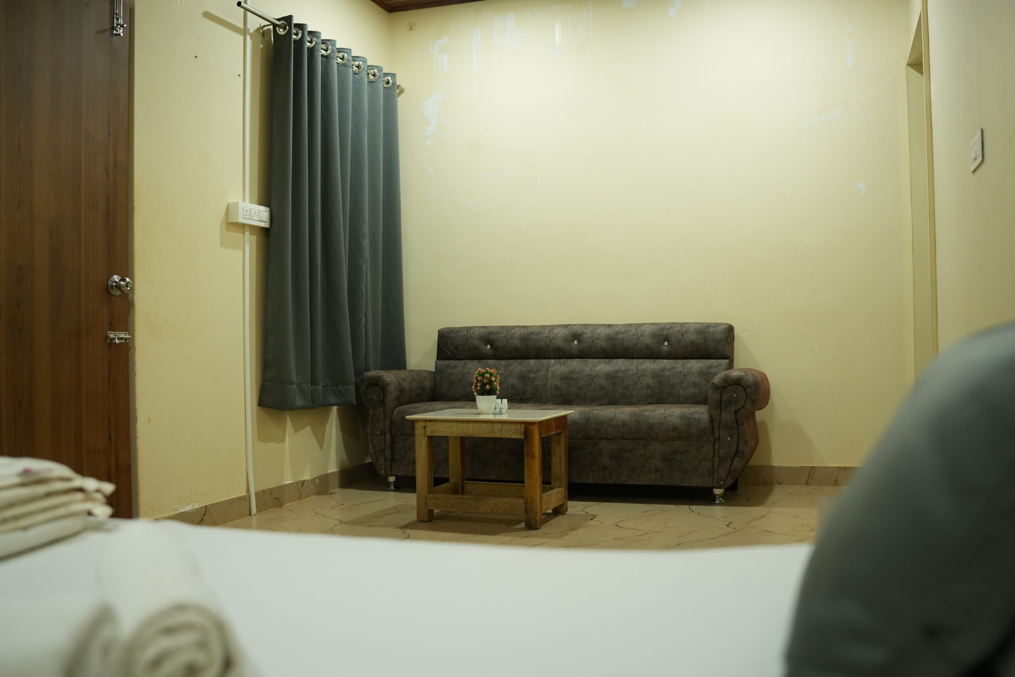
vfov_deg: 37.9
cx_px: 508
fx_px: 987
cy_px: 338
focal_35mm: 35
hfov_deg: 54.4
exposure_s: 1/160
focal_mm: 35
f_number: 2.2
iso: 1250
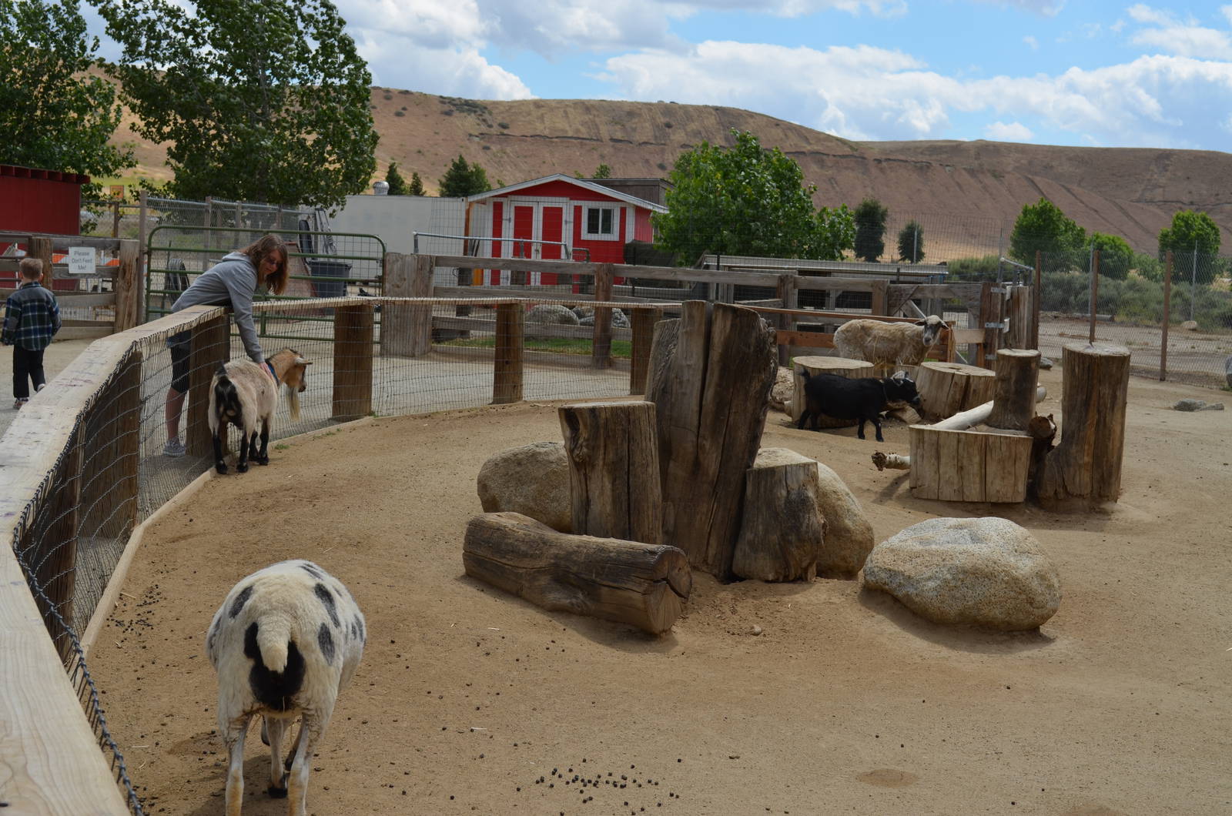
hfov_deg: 37.9
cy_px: 408
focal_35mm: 52
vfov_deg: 25.6
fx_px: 1793
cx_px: 616
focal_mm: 35
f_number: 9
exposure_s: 1/320
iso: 100
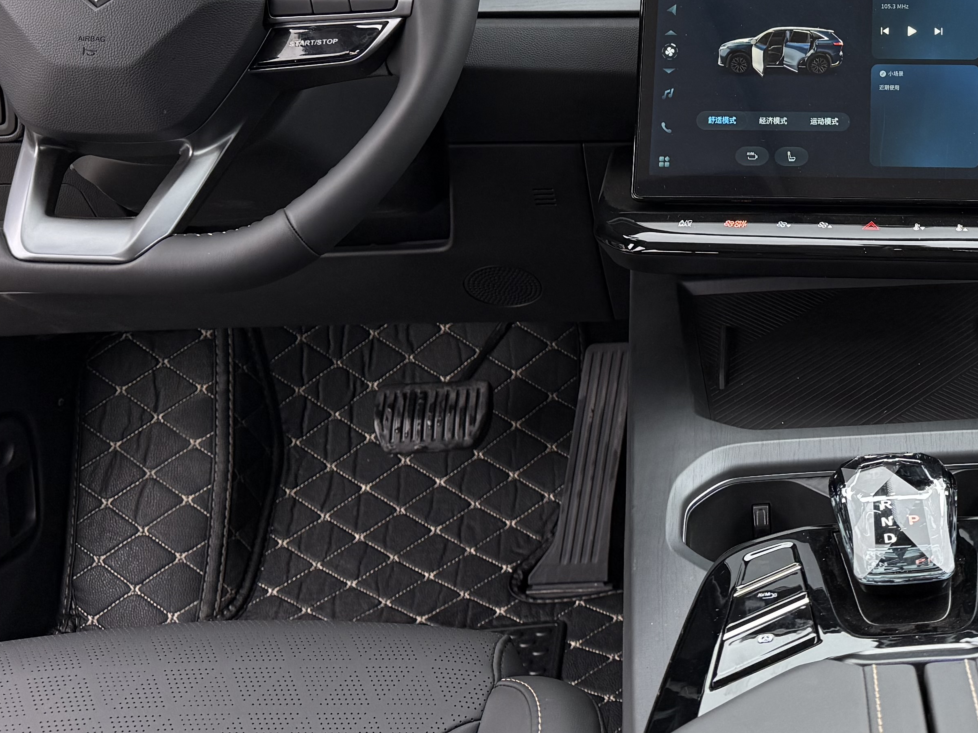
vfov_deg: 24.2
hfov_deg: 32.2
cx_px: 876
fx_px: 1610
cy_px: -50
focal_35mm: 57
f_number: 1.78
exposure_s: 1/125
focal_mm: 6.76
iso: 100
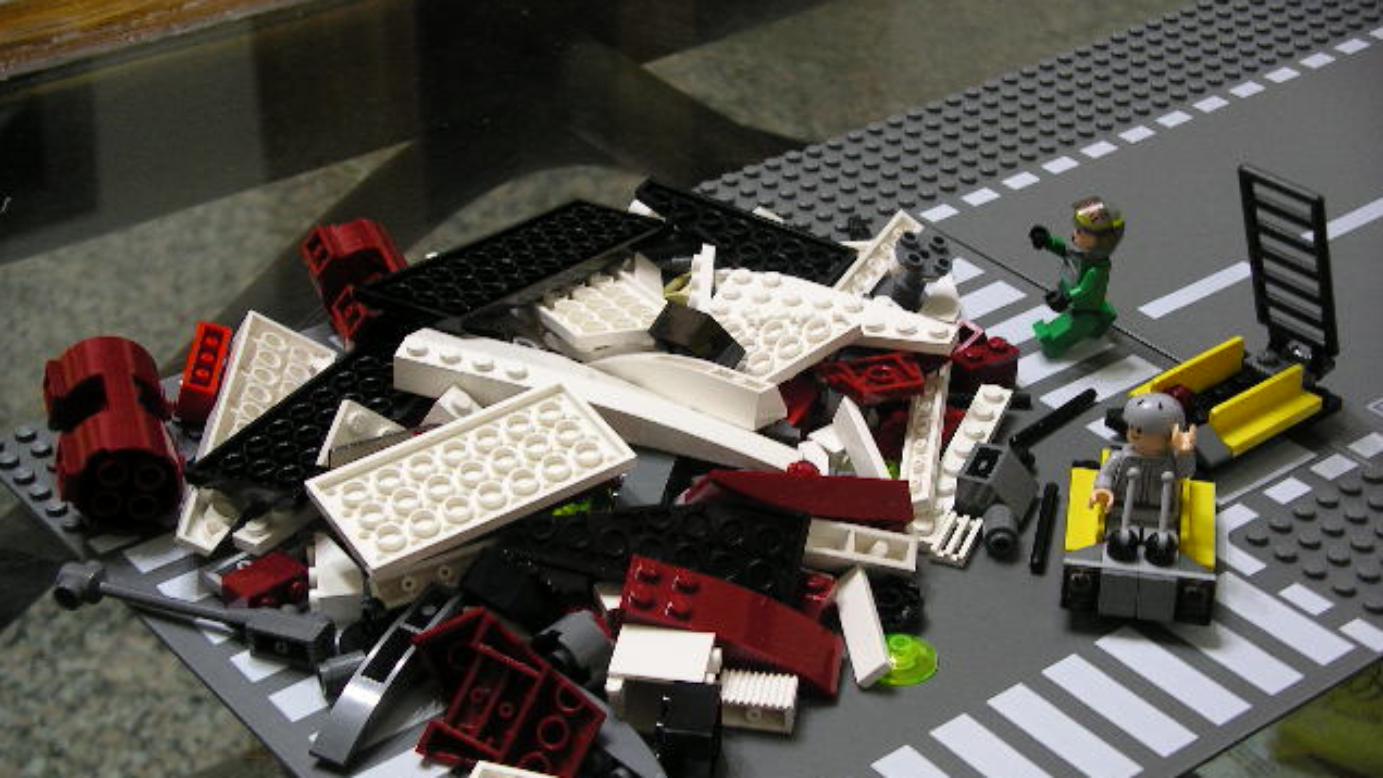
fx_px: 2494
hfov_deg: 31.0
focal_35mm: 68
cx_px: 692
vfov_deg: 17.7
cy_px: 463
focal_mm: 12.8
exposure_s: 1/13
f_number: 3.3
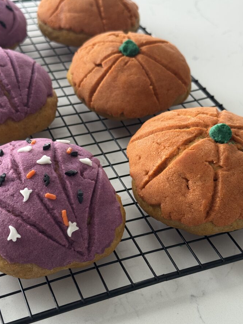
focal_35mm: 55
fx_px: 515
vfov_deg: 34.9
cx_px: 117
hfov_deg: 26.5
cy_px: 172
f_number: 1.78
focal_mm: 6.76
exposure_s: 1/60
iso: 250
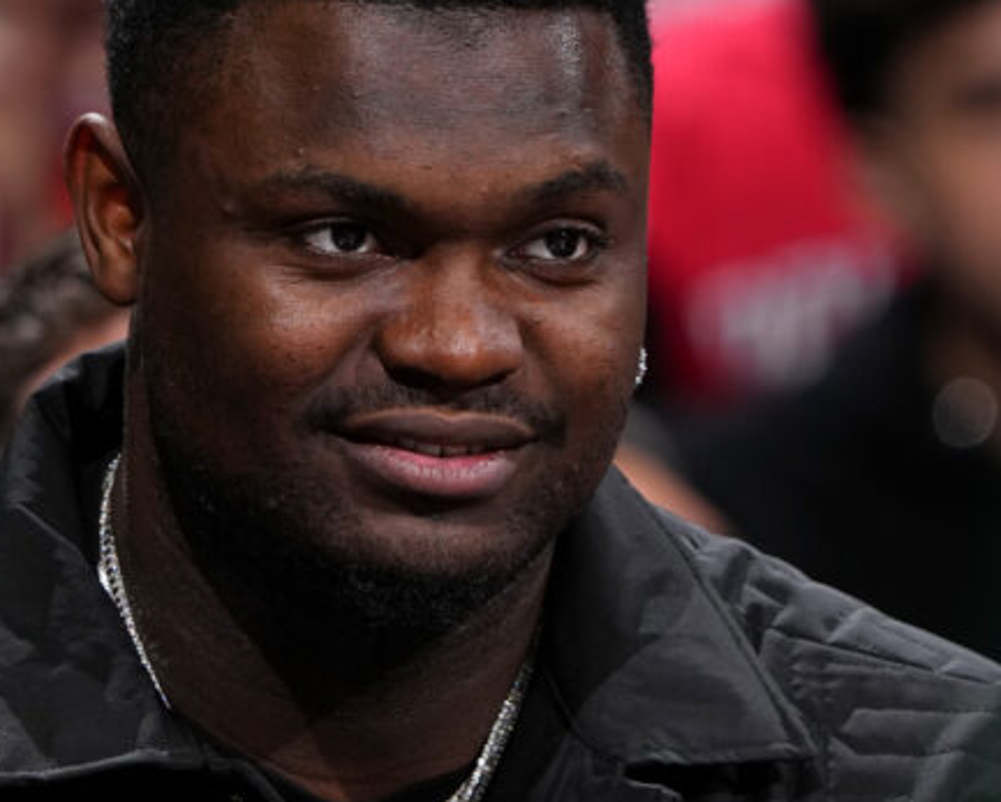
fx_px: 34508
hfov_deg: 1.7
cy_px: 275
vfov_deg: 1.3
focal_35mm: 1164
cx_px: 414
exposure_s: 1/400
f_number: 6.3
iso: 640
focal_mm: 467
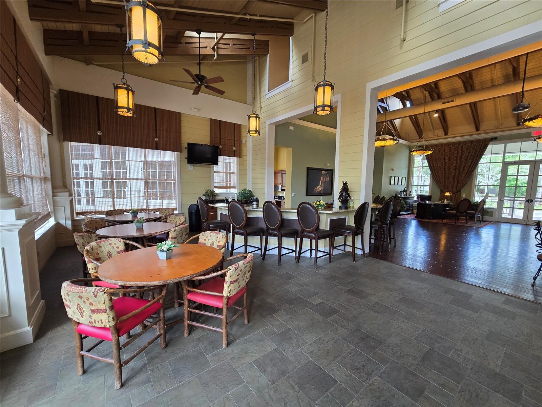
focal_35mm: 13
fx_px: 204
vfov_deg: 89.9
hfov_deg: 106.2
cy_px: 204
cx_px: 271
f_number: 2.2
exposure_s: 1/60
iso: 200
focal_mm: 2.2
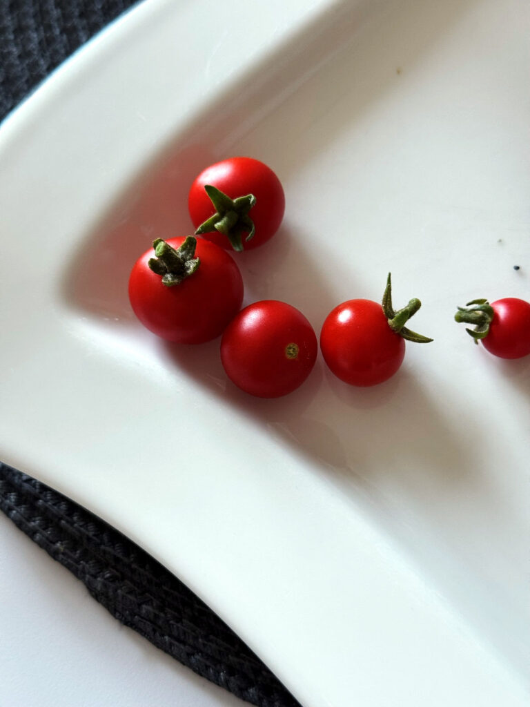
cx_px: 265
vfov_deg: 39.7
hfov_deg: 30.3
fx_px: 980
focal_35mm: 48
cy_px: 354
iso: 200
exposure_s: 1/60
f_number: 1.78
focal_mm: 6.76
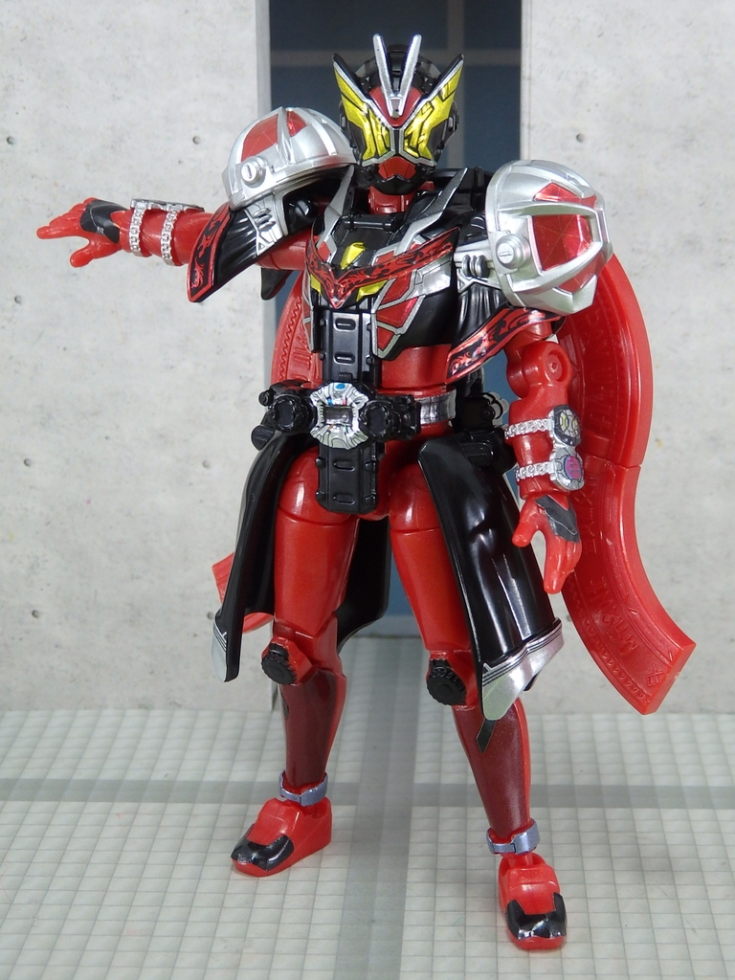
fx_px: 1869
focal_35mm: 66
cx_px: 368
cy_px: 490
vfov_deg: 29.4
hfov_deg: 22.3
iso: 250
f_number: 4.4
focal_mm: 11.9
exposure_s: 1/60
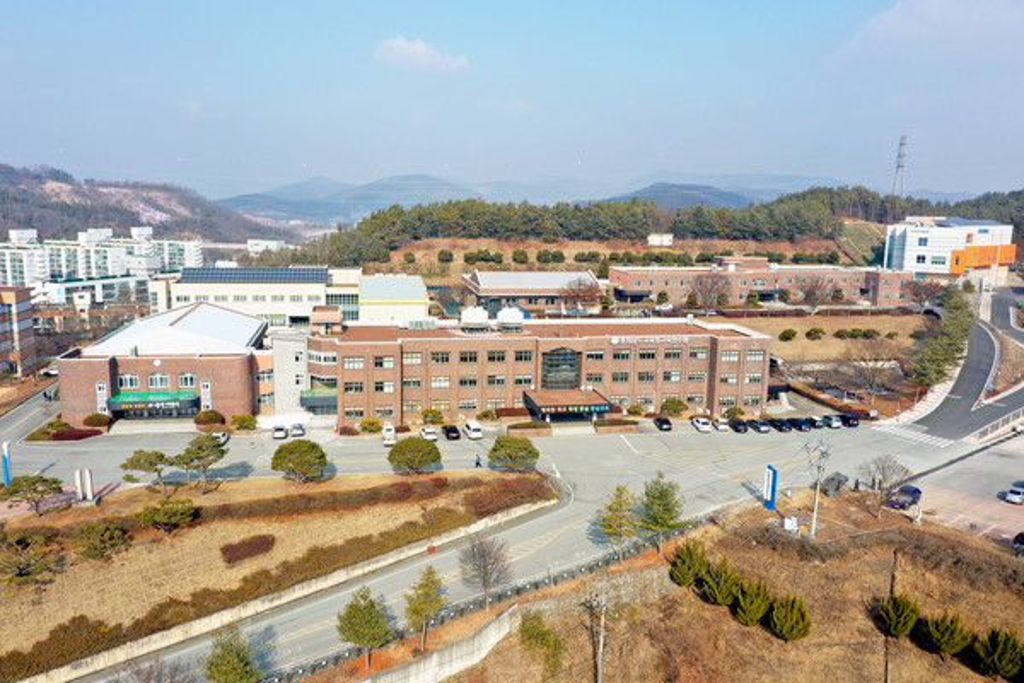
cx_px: 512
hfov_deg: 65.5
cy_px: 342
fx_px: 796
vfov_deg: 46.4
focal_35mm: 28
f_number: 8
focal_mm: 10.26
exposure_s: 1/120
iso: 100
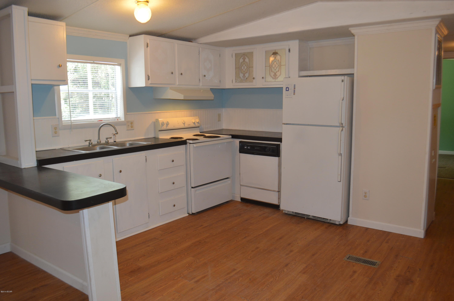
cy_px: 150
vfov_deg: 47.8
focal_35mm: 27
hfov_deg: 67.4
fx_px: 340
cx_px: 227
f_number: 4
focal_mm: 18
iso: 400
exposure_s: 1/80
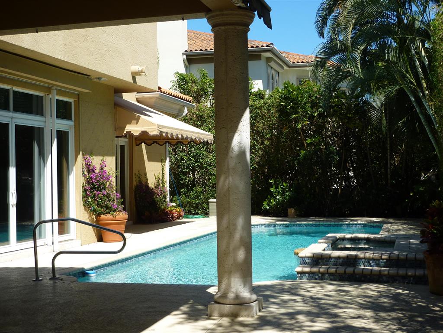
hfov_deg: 34.9
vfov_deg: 26.6
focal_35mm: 55
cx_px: 222
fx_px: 704
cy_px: 166
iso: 80
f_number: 3.9
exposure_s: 1/500
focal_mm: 9.1
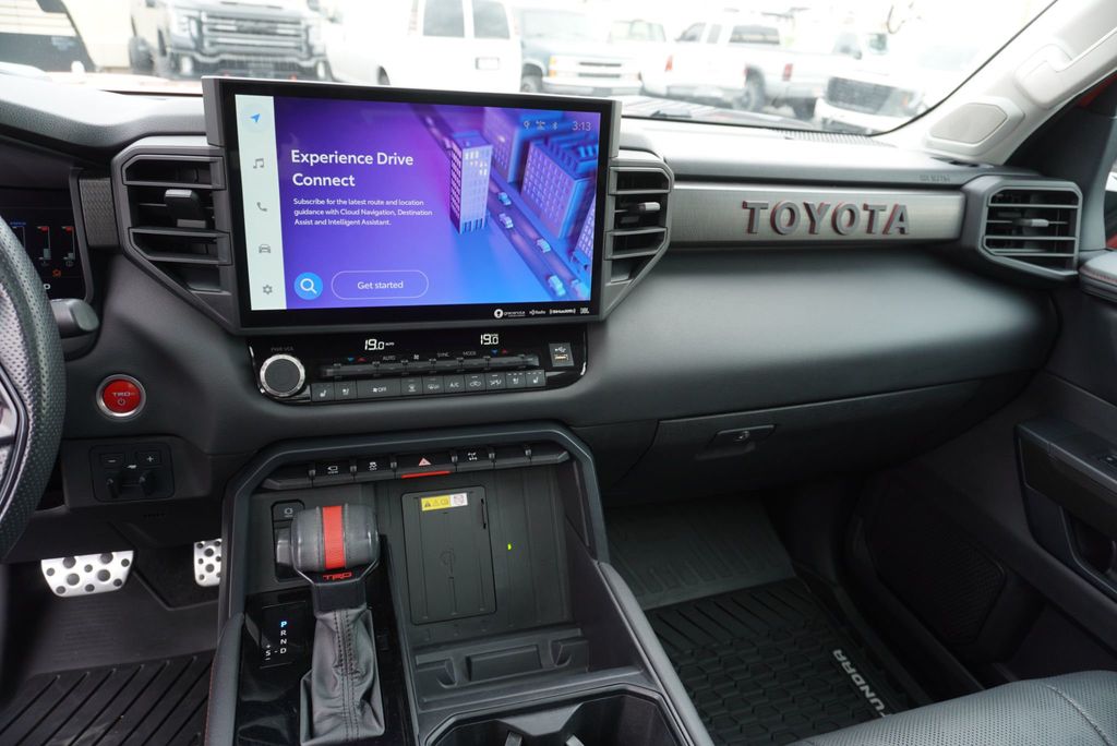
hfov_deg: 73.7
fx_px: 745
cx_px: 558
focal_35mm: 24
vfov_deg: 53.2
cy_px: 373
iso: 200
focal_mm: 16
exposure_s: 1/60
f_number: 4
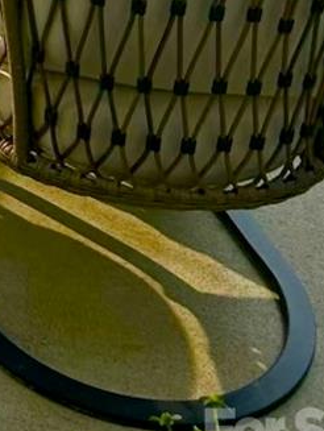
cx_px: -310
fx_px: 1520
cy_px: -465
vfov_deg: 13.5
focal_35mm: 122
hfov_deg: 11.1
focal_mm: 5.7
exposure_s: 1/2404
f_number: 1.5
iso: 50
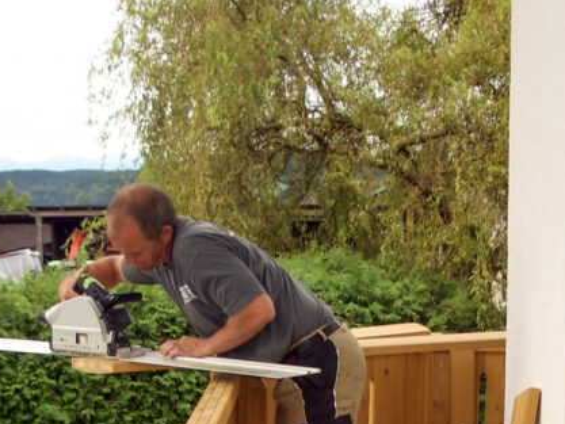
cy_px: 519
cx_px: 238
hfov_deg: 22.7
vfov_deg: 16.4
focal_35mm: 86
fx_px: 1404
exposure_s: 1/125
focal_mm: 5.8
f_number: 2.6
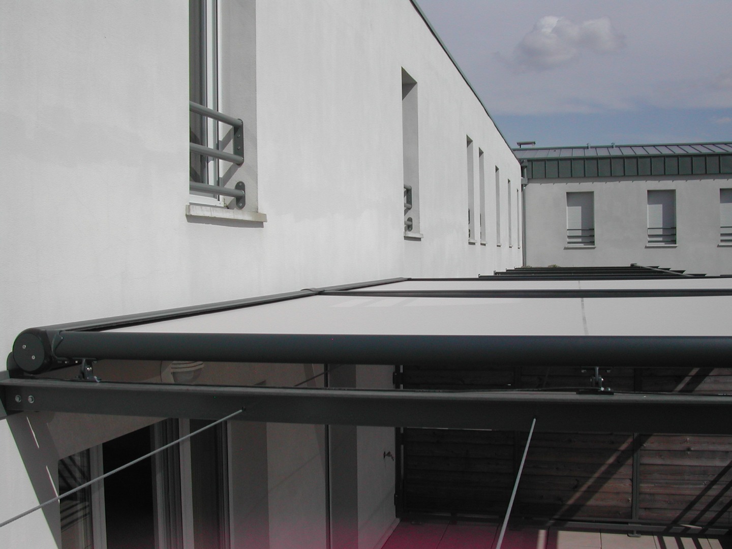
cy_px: 274
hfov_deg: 49.0
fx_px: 804
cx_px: 366
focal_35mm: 38
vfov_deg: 37.7
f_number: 7.6
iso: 100
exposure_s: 1/616
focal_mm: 8
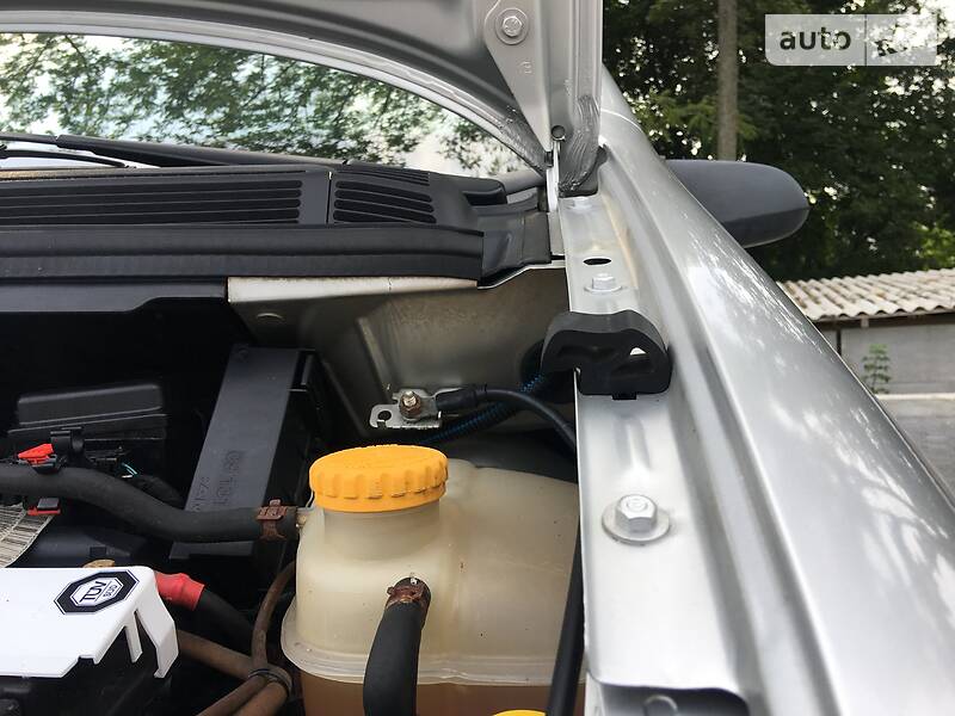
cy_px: 358
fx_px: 800
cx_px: 478
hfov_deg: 61.7
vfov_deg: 48.2
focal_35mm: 29
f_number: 2.2
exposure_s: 1/342
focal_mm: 4.2
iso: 25
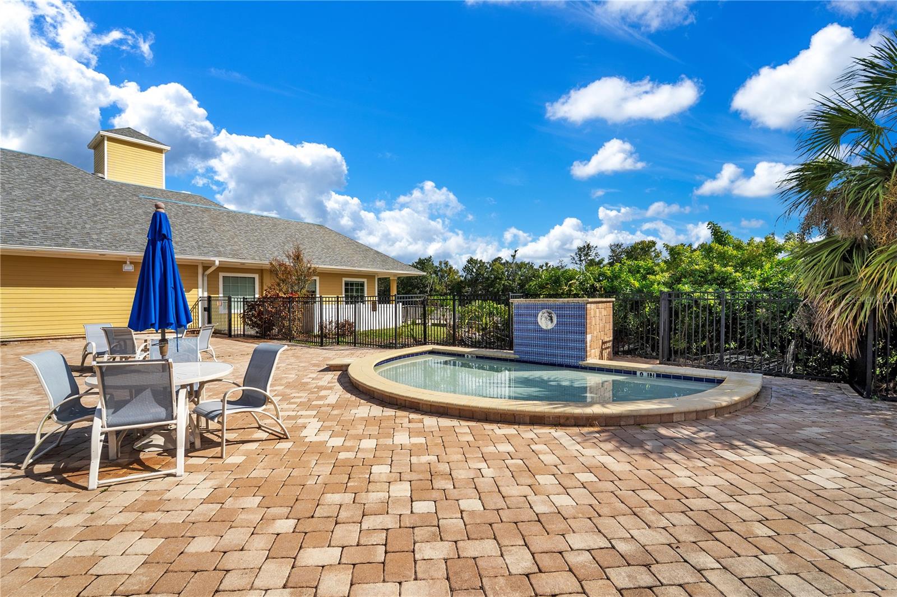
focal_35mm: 14
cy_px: 298
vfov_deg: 81.2
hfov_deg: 104.3
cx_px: 448
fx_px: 349
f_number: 10
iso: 100
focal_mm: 14
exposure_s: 1/320
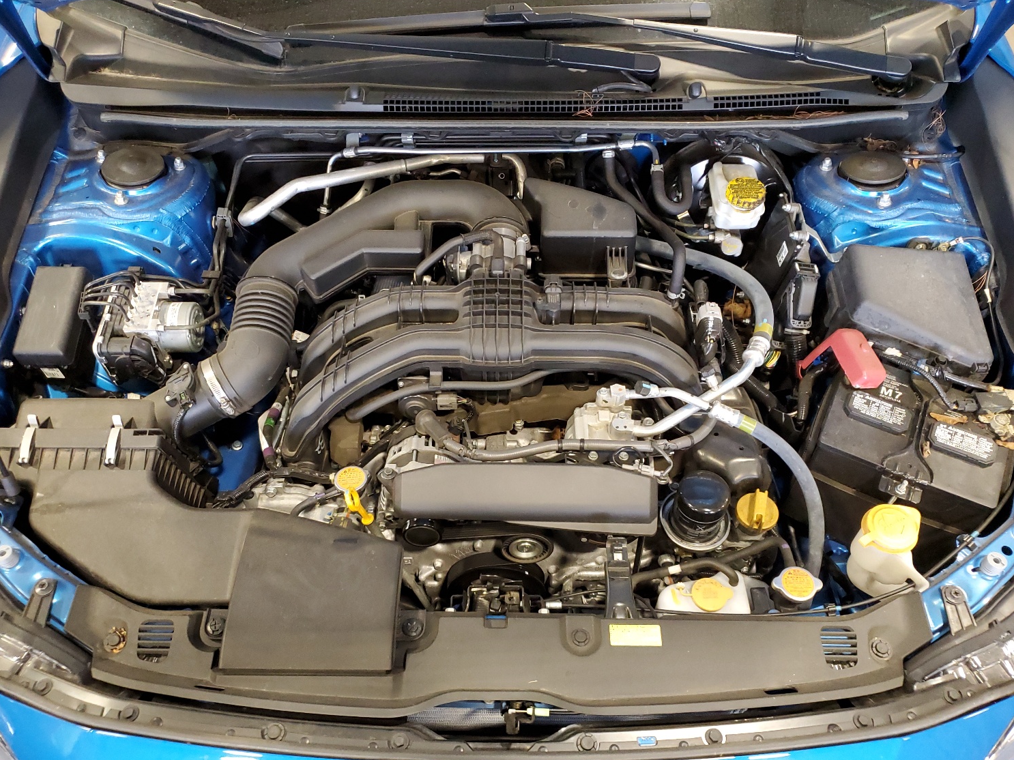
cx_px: 490
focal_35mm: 28
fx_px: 820
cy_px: 403
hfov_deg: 63.4
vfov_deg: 49.7
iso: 310
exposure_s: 1/60.2
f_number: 1.5
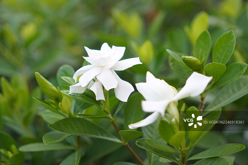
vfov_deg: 25.7
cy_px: 82
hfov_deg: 37.9
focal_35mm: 52
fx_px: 362
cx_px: 124
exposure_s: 1/1250
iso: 800
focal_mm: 35
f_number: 2.2
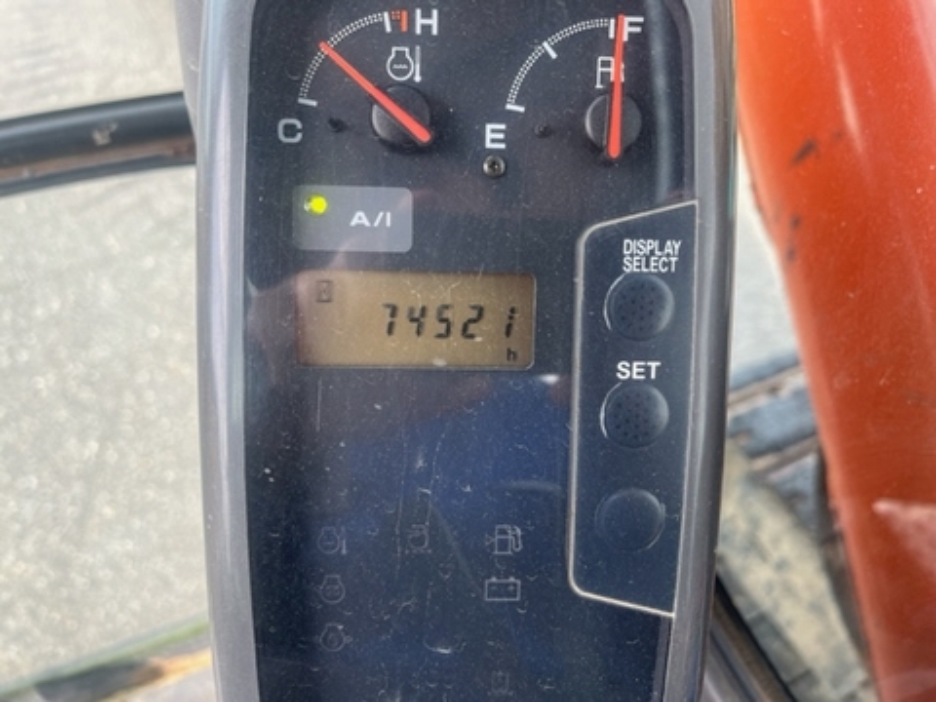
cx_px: 468
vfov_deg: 53.1
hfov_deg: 67.3
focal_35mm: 26
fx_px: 703
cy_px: 351
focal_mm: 5.1
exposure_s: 1/381
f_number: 1.6
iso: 50
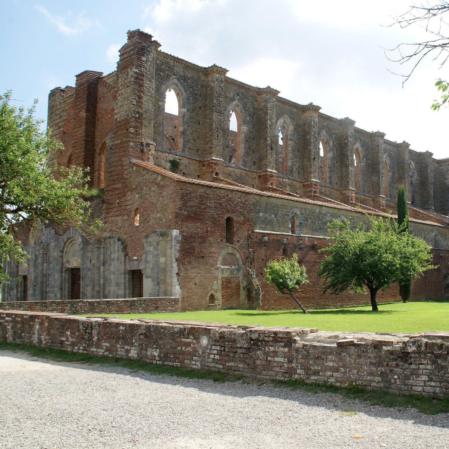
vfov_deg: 47.2
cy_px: 221
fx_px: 514
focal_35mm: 35
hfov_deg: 45.8
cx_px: 327
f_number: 13
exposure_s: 1/80
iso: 200
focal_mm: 18
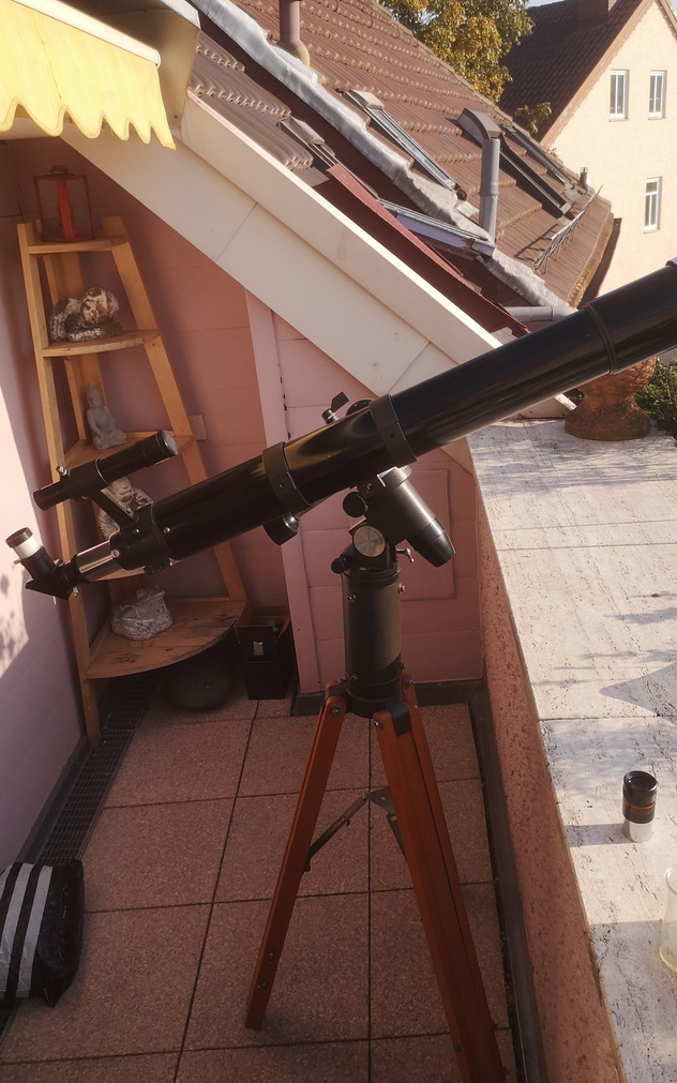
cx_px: 381
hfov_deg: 43.1
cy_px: 544
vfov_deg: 64.6
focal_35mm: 29
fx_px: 856
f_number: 1.8
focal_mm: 3.95
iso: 50
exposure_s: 1/1770
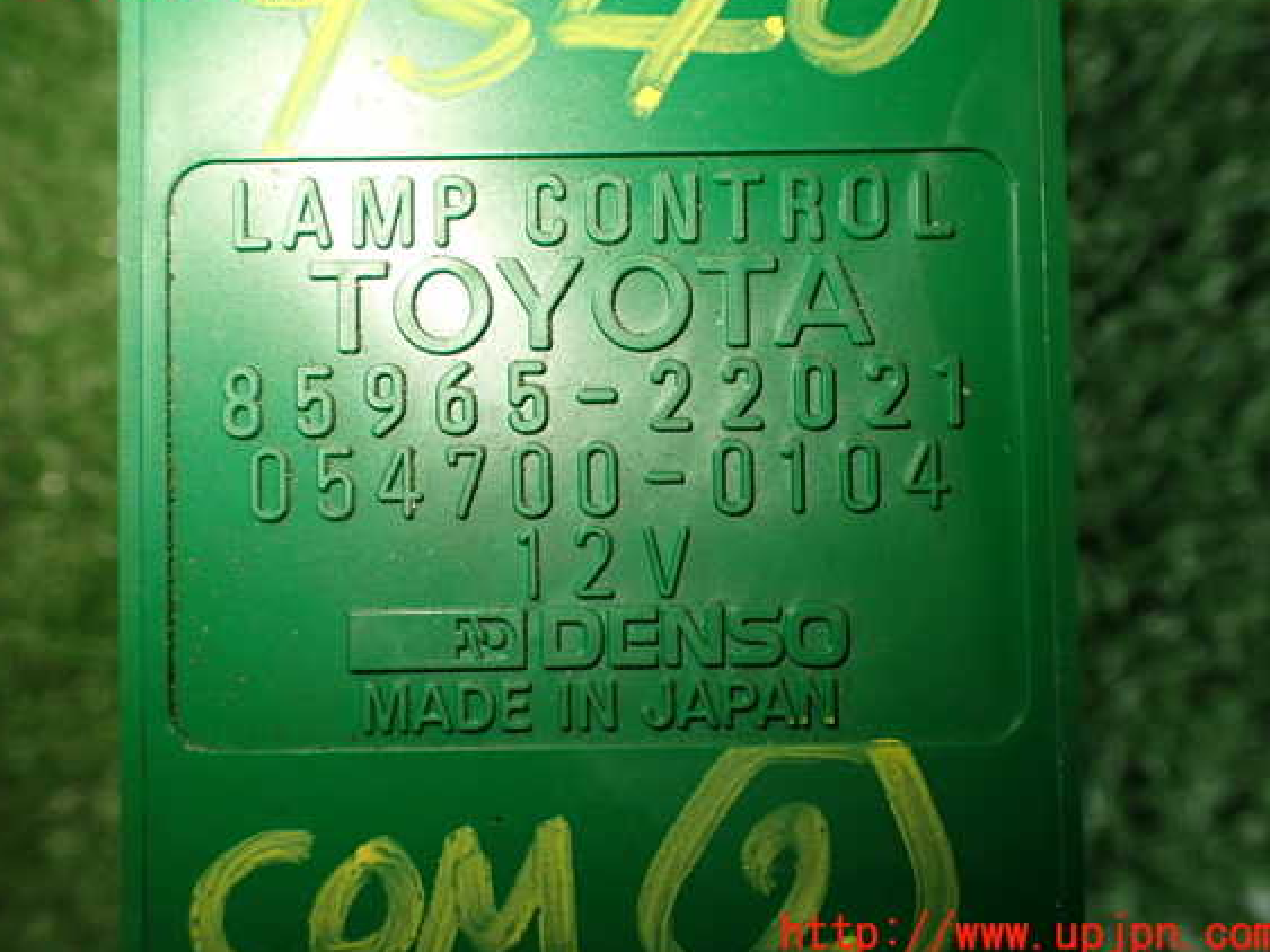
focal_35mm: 32
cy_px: 456
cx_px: 614
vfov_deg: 44.1
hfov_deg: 56.8
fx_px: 1174
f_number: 2.3
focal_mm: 5.4
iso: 200
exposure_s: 1/125
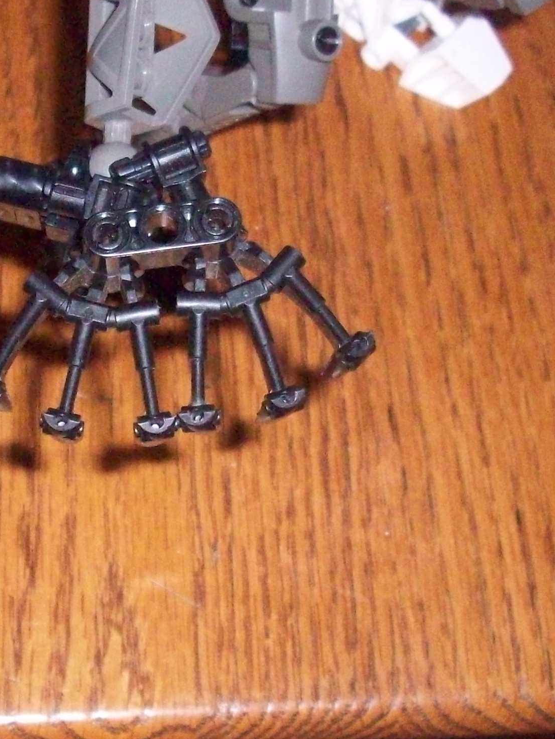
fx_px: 1774
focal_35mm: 83
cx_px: 144
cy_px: 377
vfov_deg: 23.6
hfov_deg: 17.7
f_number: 2.8
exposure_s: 1/128
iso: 400
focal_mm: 6.2
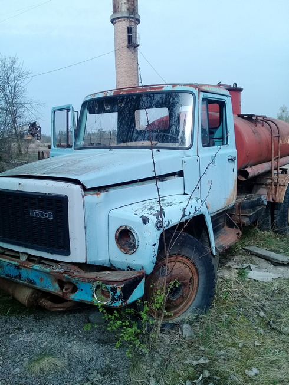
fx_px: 345
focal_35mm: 31
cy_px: 192
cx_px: 144
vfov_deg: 58.3
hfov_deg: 45.5
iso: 64
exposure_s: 1/928
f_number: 2.2
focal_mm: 3.3
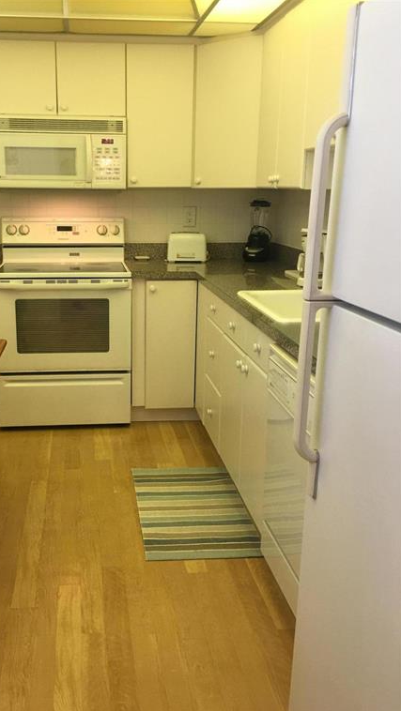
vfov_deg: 61.0
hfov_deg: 36.4
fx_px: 604
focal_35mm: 32
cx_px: 136
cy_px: 359
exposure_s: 1/30
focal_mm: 4.15
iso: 40
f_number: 2.2
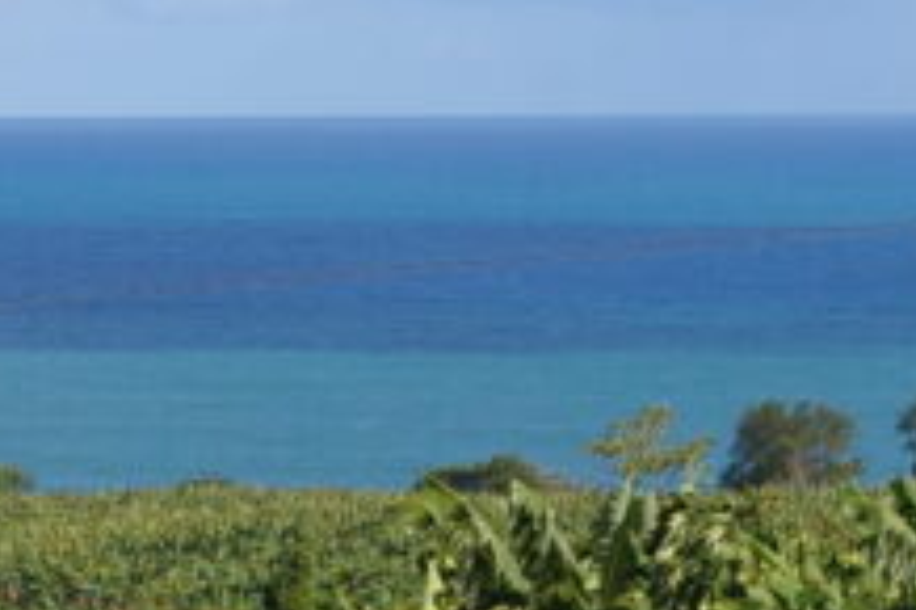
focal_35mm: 302
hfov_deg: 6.7
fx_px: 7687
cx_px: -719
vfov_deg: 4.5
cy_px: 549
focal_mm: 43
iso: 200
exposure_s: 1/500
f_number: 9.5
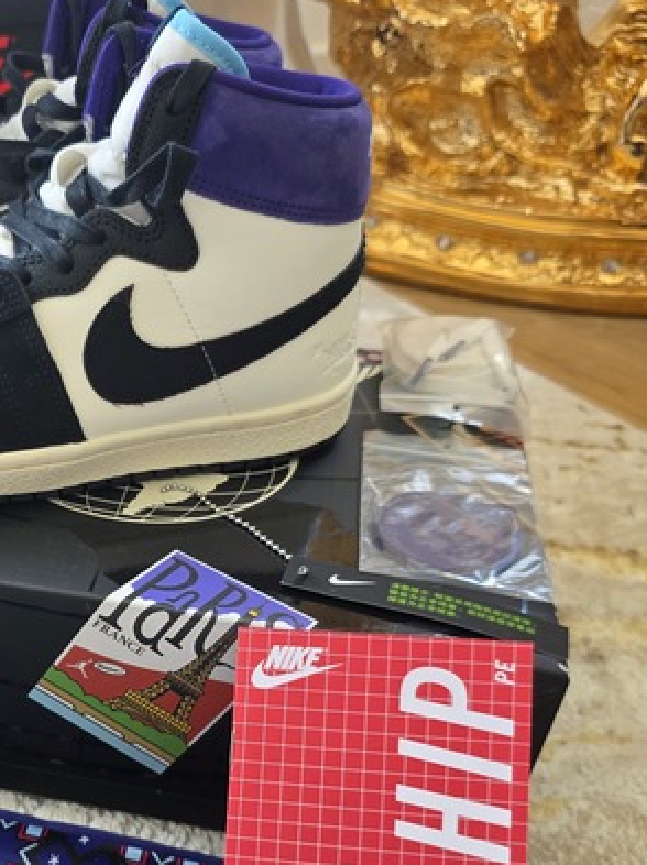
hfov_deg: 34.5
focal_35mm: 40
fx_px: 998
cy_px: 615
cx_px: 103
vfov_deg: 45.7
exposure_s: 1/120
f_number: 1.7
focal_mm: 6.3
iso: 160
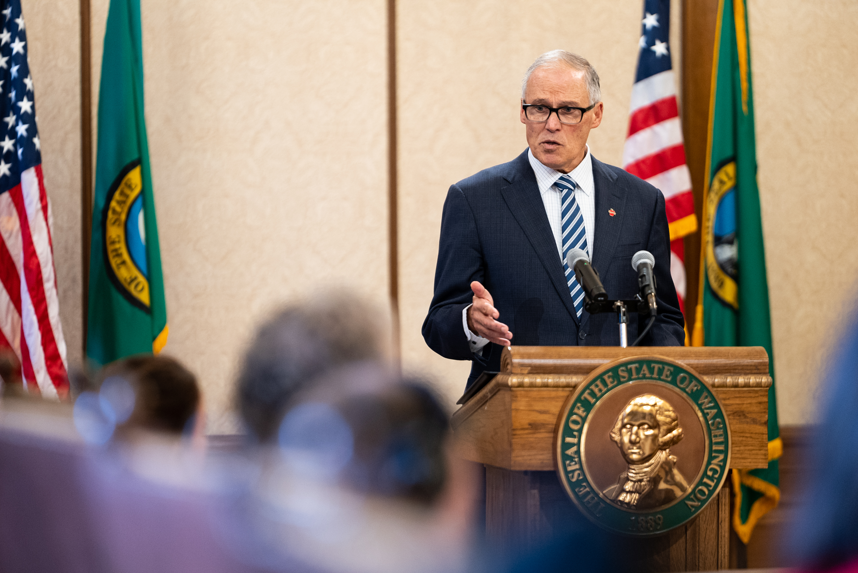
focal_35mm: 135
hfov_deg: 15.2
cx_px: 429
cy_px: 286
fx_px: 3219
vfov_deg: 10.2
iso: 2500
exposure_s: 1/320
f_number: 1.8
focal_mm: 135
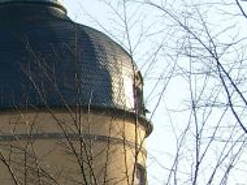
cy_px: 109
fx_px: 1803
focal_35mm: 253
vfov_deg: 5.9
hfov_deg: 7.5
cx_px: -269
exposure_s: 1/416
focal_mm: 12.52
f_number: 4
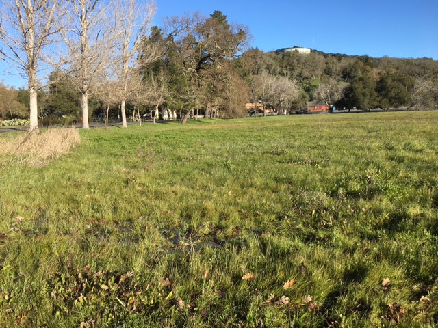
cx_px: 219
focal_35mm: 29
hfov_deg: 61.7
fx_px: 367
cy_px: 164
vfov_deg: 48.2
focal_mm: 4.15
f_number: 2.2
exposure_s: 1/950
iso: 25
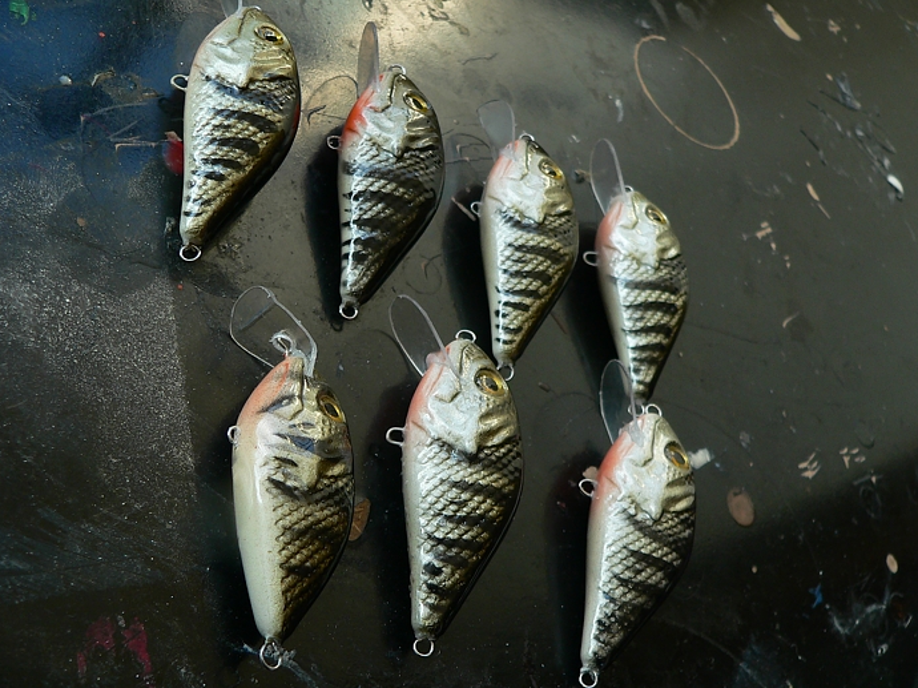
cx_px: 470
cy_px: 351
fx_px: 981
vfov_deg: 38.6
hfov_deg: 50.1
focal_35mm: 37
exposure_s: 1/100
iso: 100
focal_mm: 6
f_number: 2.8
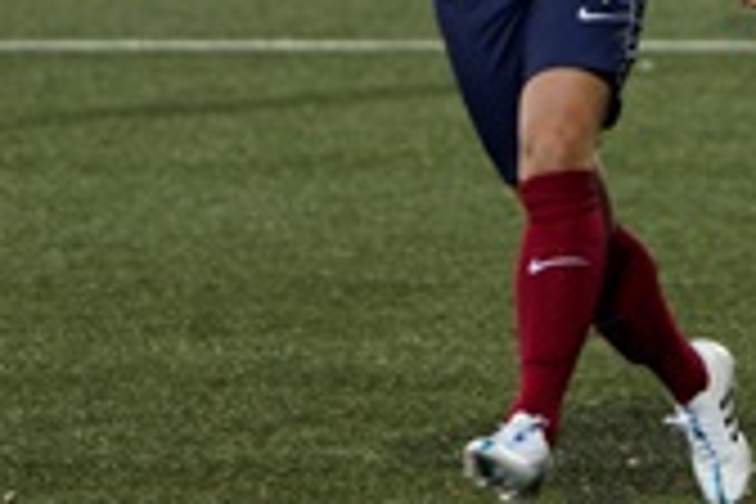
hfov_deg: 3.2
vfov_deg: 2.1
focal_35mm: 642
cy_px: -56
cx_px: 684
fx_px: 13481
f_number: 5
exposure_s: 1/320
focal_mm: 180
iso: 640
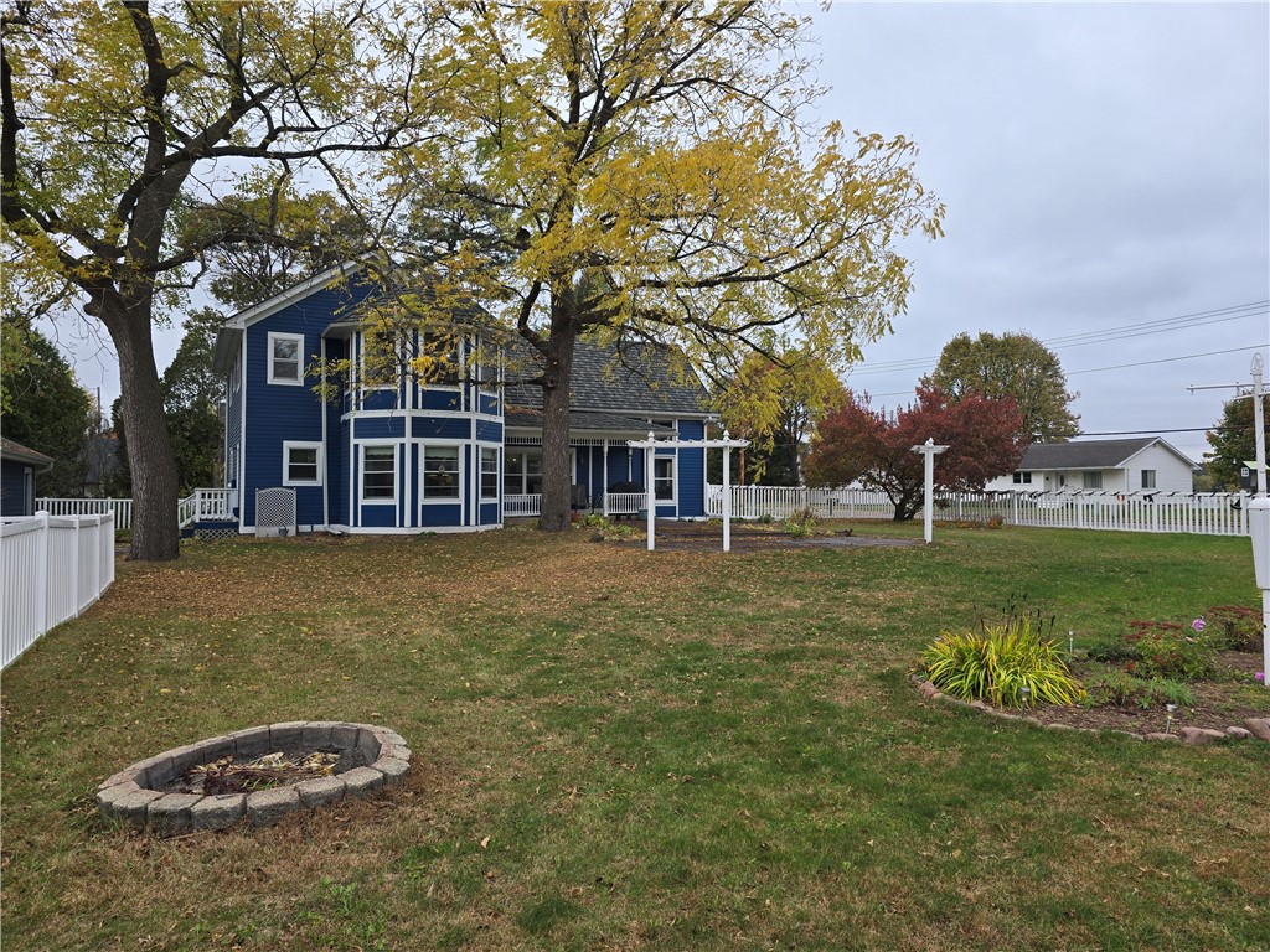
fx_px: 844
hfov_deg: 73.9
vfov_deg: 58.9
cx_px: 635
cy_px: 476
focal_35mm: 23
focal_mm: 6.3
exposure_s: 1/180
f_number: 1.7
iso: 25
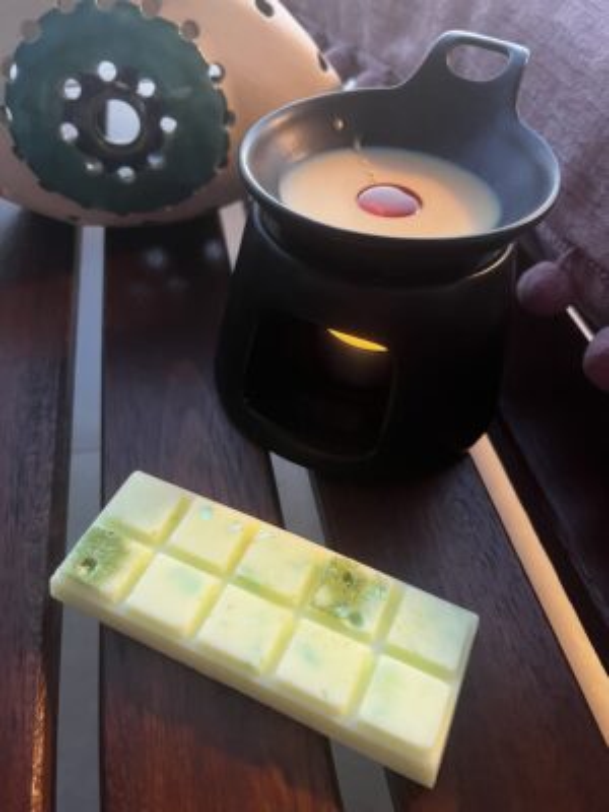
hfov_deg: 53.1
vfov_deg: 67.3
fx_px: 610
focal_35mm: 26
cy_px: 406
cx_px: 304
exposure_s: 1/60
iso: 500
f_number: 1.6
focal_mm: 5.1
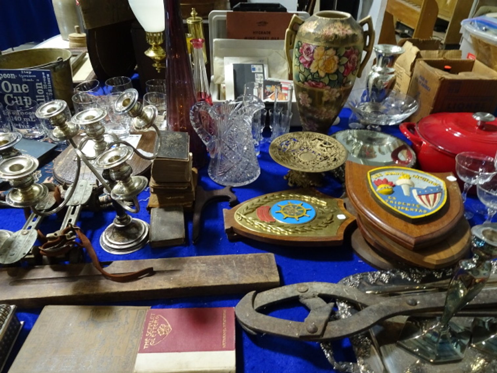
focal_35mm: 24
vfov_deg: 56.8
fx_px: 345
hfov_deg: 71.6
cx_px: 248
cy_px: 186
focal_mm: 4.1
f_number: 3.5
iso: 640
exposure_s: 1/30
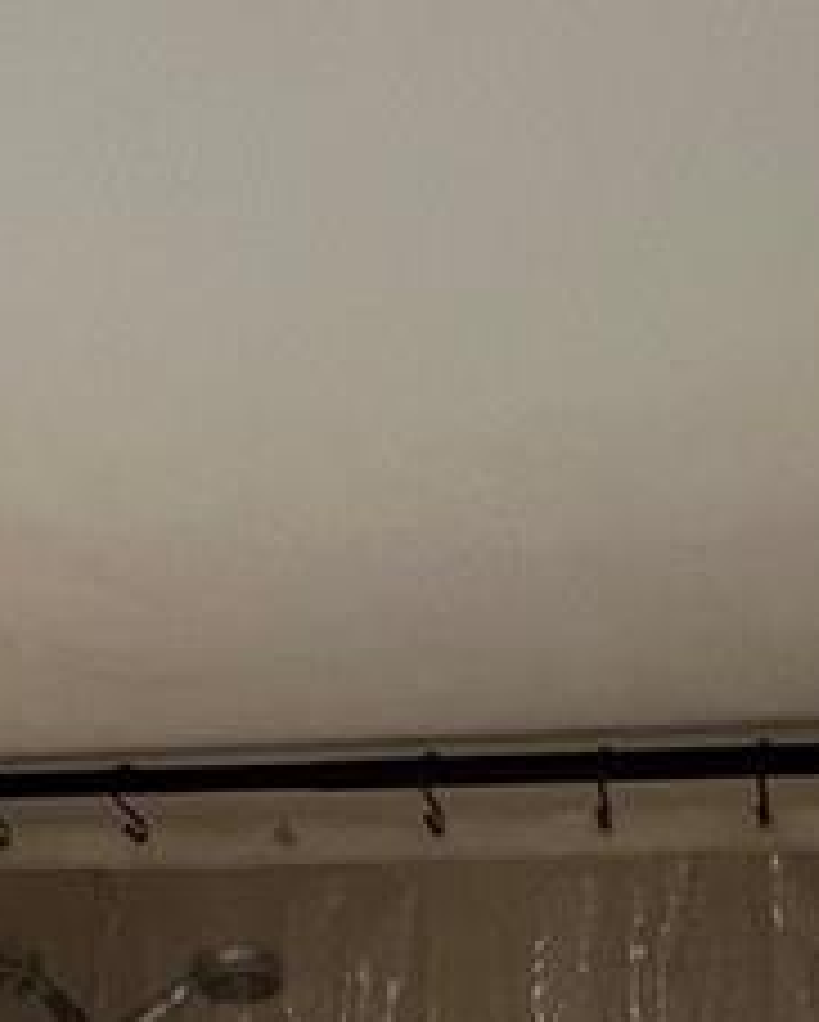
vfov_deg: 20.9
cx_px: 248
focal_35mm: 67
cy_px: 1765
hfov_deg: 22.7
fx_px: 2027
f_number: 1.8
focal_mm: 1.57
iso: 200
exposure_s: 1/60
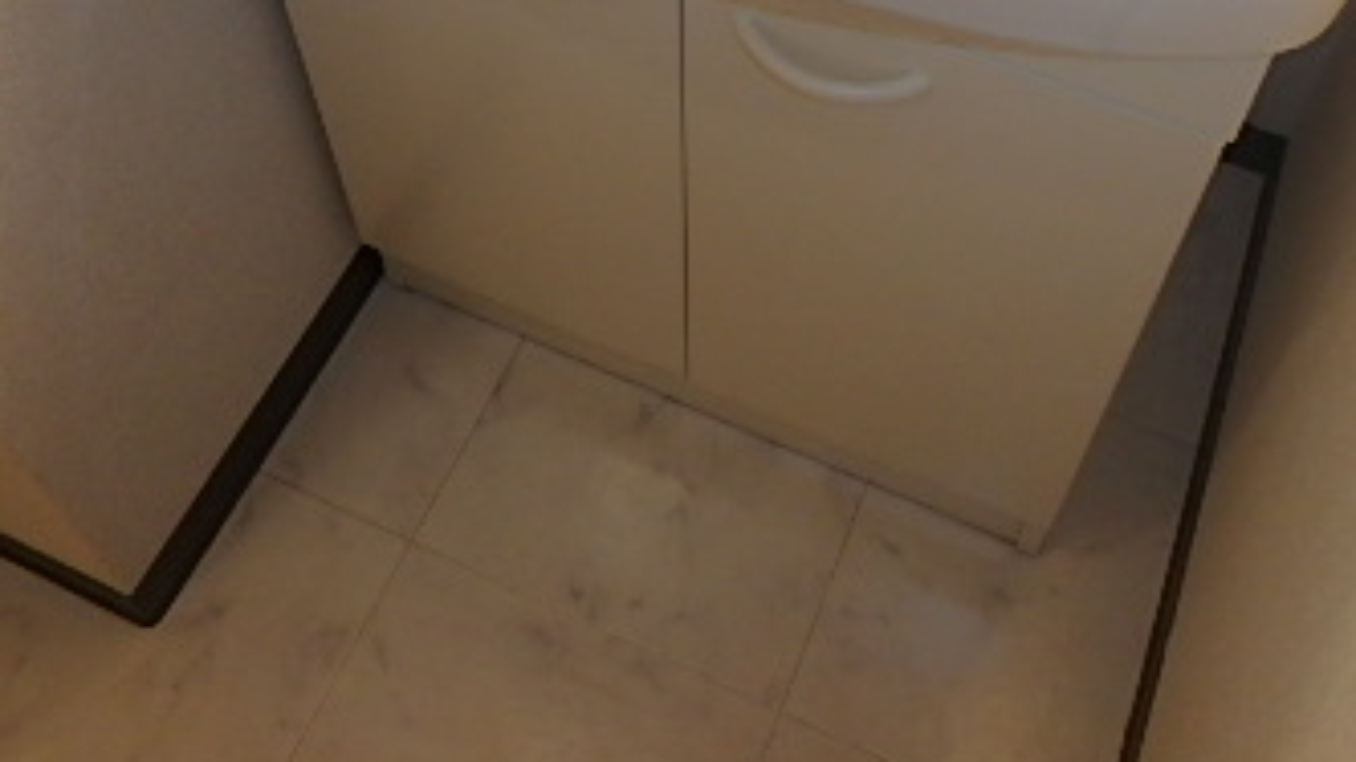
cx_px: 802
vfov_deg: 24.4
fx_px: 1581
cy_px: -163
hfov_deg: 46.2
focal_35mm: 44
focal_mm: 3.7
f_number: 3.5
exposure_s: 1/50
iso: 200
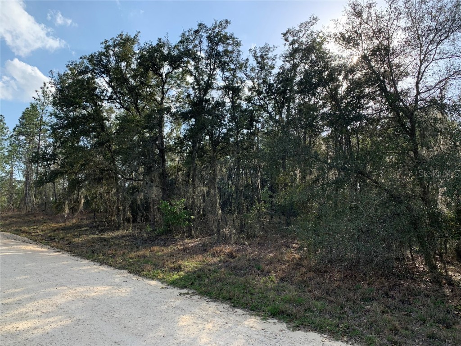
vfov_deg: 53.1
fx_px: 346
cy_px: 173
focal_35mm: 26
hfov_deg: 67.3
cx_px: 230
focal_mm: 4.25
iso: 25
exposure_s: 1/1314
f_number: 1.8
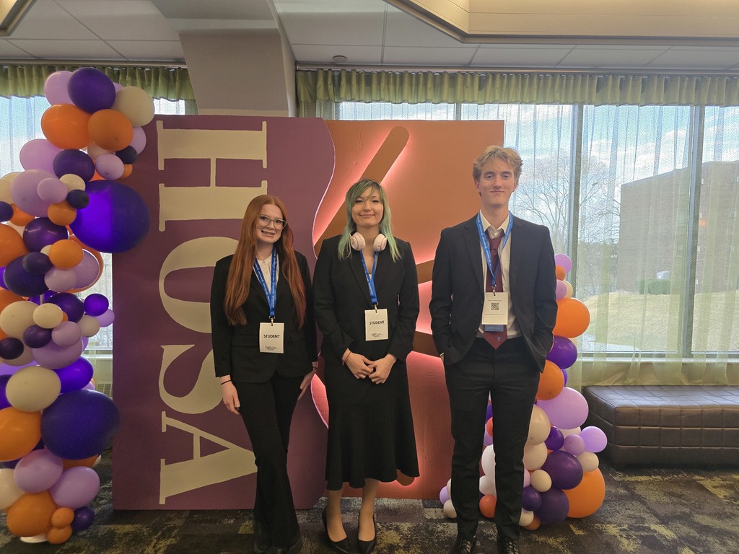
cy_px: 277
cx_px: 370
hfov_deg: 73.9
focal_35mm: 23
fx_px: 491
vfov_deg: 58.9
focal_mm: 6.3
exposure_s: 1/120
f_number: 1.7
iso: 500
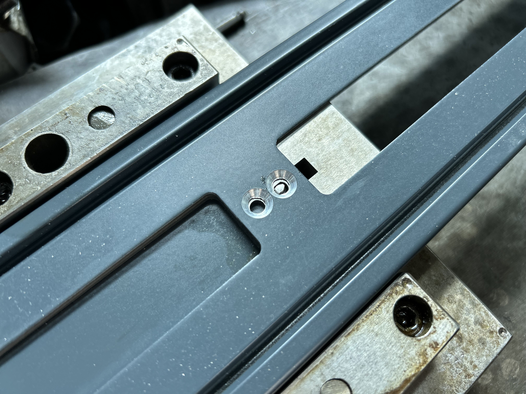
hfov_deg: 67.3
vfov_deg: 53.1
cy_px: 197
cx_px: 263
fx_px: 395
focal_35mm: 26
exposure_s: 1/121
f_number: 1.5
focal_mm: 5.7
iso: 100
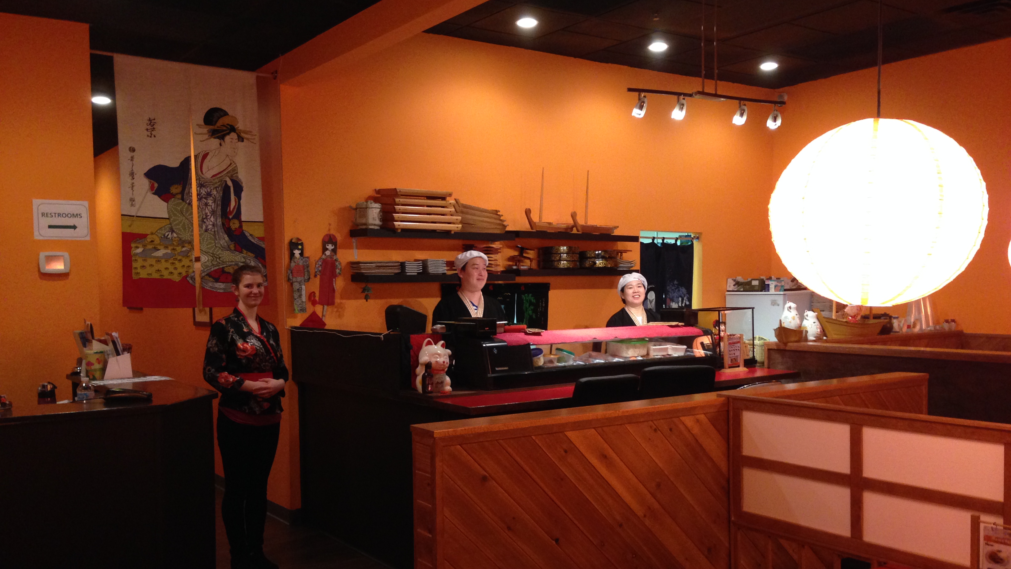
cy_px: 343
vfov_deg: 32.7
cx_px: 505
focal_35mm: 36
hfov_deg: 55.3
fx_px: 965
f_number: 2.4
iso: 200
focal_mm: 4.12
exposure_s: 1/20
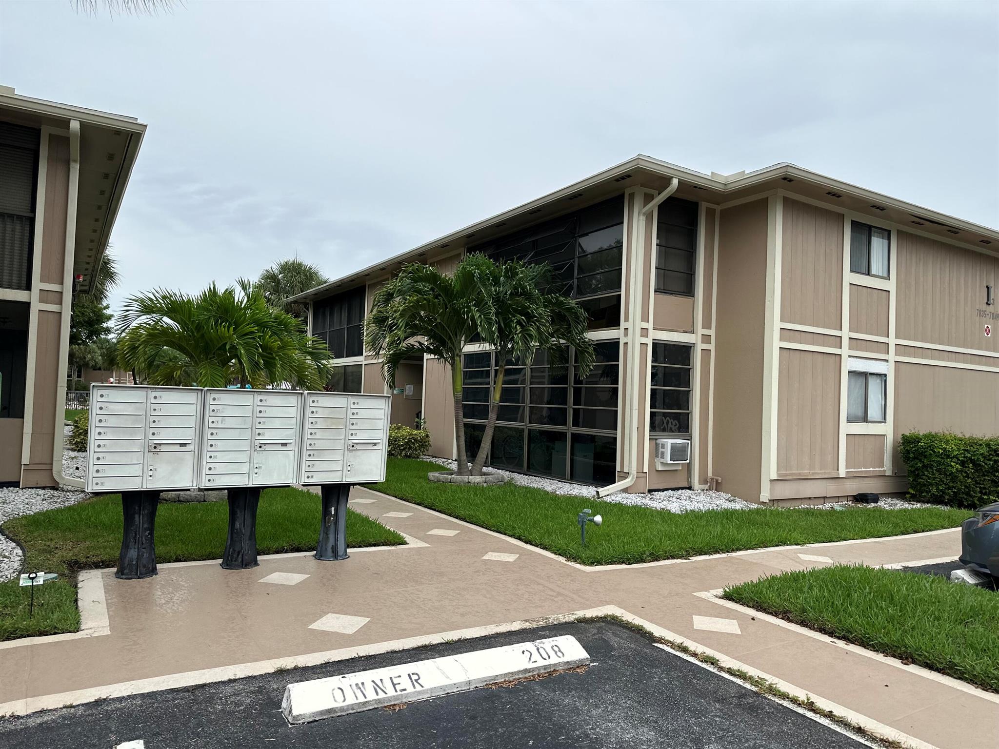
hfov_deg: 71.6
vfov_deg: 56.8
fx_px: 693
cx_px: 500
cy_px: 374
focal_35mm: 24
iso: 80
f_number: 1.78
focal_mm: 6.86
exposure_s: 1/2732
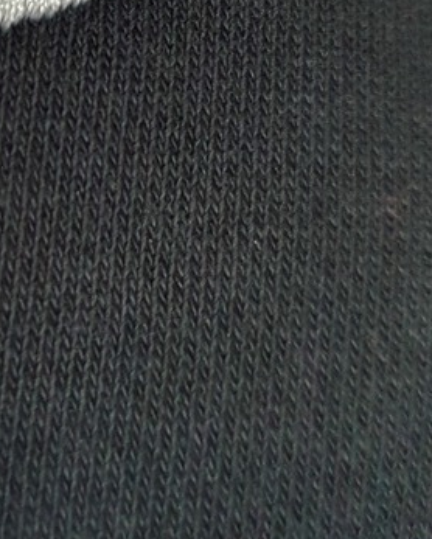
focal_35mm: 78
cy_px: -12
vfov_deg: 23.3
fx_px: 1245
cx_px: -64
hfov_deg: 18.8
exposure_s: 1/120
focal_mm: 4.32
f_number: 1.5
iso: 400
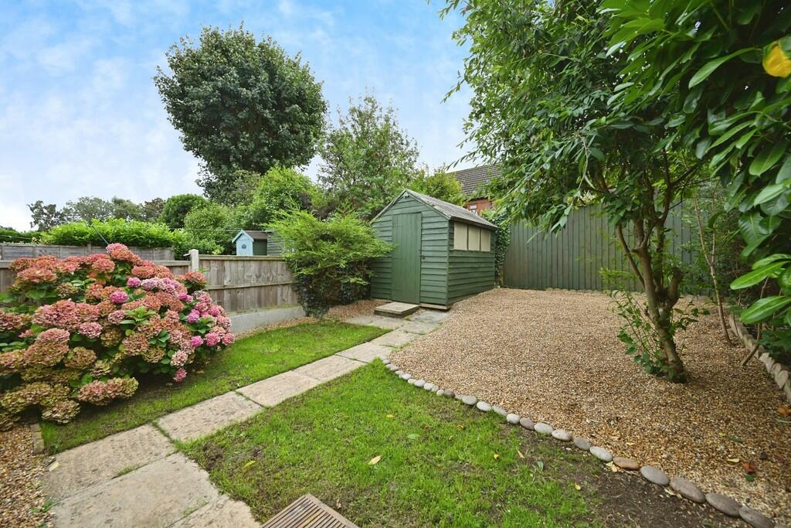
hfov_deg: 104.2
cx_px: 396
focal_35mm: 14
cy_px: 264
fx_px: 308
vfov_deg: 81.2
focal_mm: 14
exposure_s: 1/100
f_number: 5.6
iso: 100
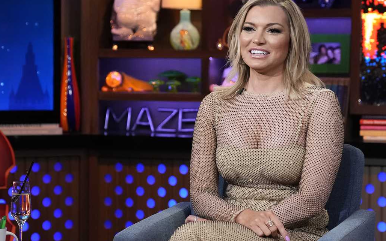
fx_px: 1168
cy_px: 126
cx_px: 182
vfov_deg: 11.8
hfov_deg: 18.8
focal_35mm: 111
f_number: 2.8
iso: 3200
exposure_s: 1/160
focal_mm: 67
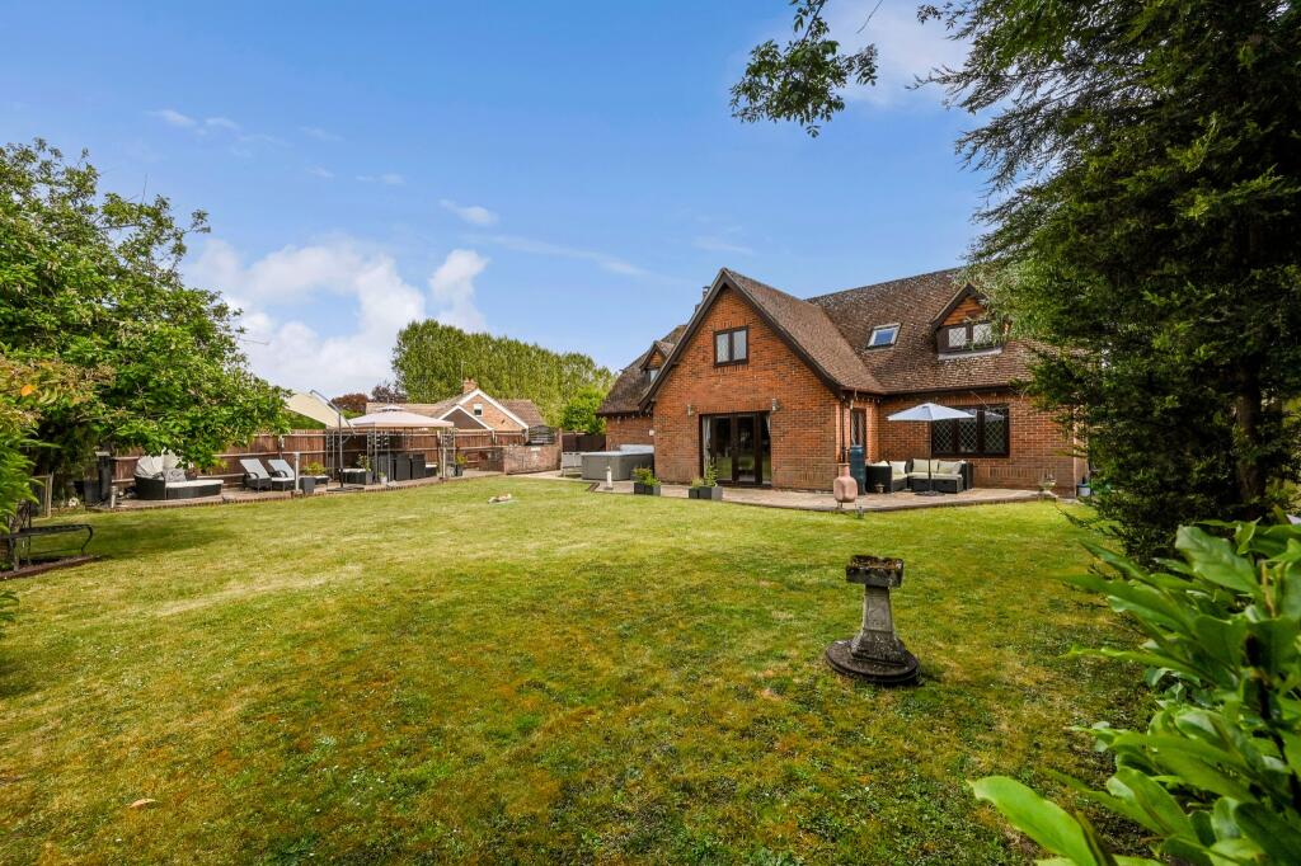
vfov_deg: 81.2
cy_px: 433
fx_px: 506
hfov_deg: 104.3
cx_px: 650
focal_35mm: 14
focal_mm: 14
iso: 400
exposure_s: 1/1250
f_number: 8
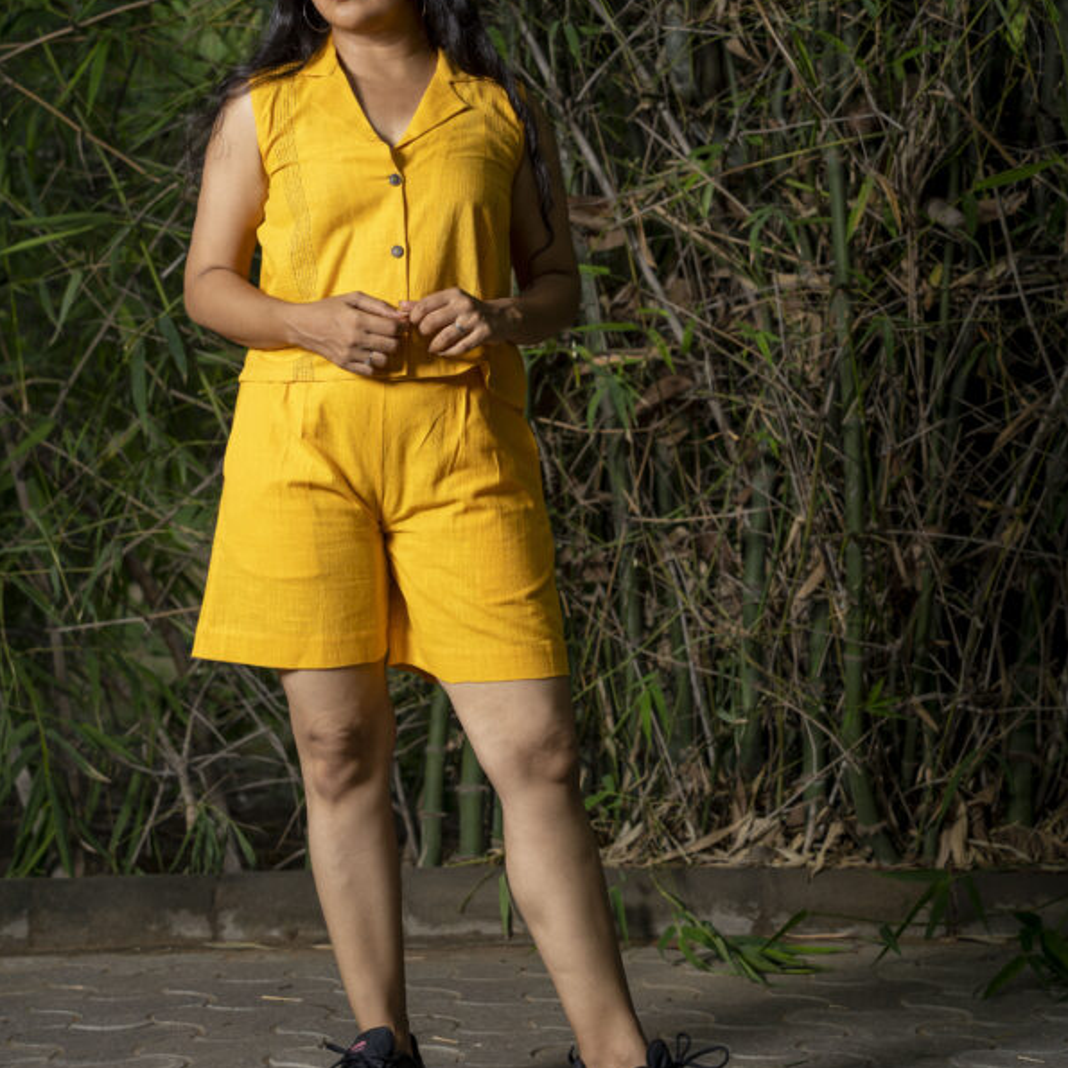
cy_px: 436
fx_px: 3142
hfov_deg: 19.3
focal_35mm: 90
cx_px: 535
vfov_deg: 19.3
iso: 80
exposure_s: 1/200
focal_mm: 70
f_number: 4
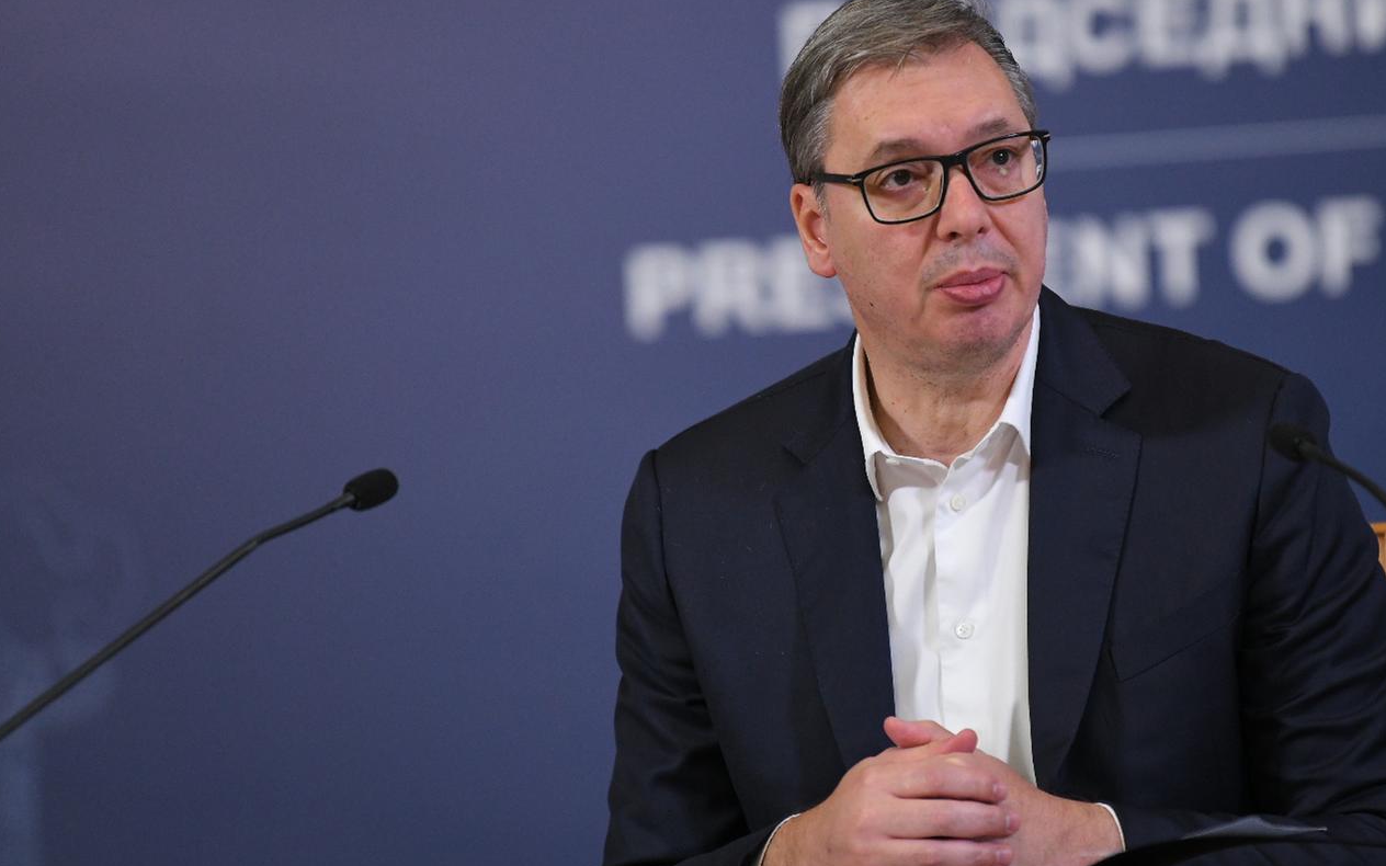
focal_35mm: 258
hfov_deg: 8.1
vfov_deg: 5.1
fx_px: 9745
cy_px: 368
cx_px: 834
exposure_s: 1/200
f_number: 3.2
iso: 3200
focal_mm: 200
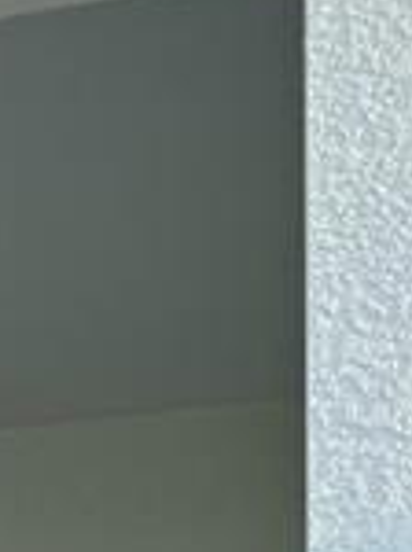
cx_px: -456
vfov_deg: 14.4
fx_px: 1958
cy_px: 957
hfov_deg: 10.8
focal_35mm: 123
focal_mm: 6.76
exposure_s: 1/1721
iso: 80
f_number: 1.78
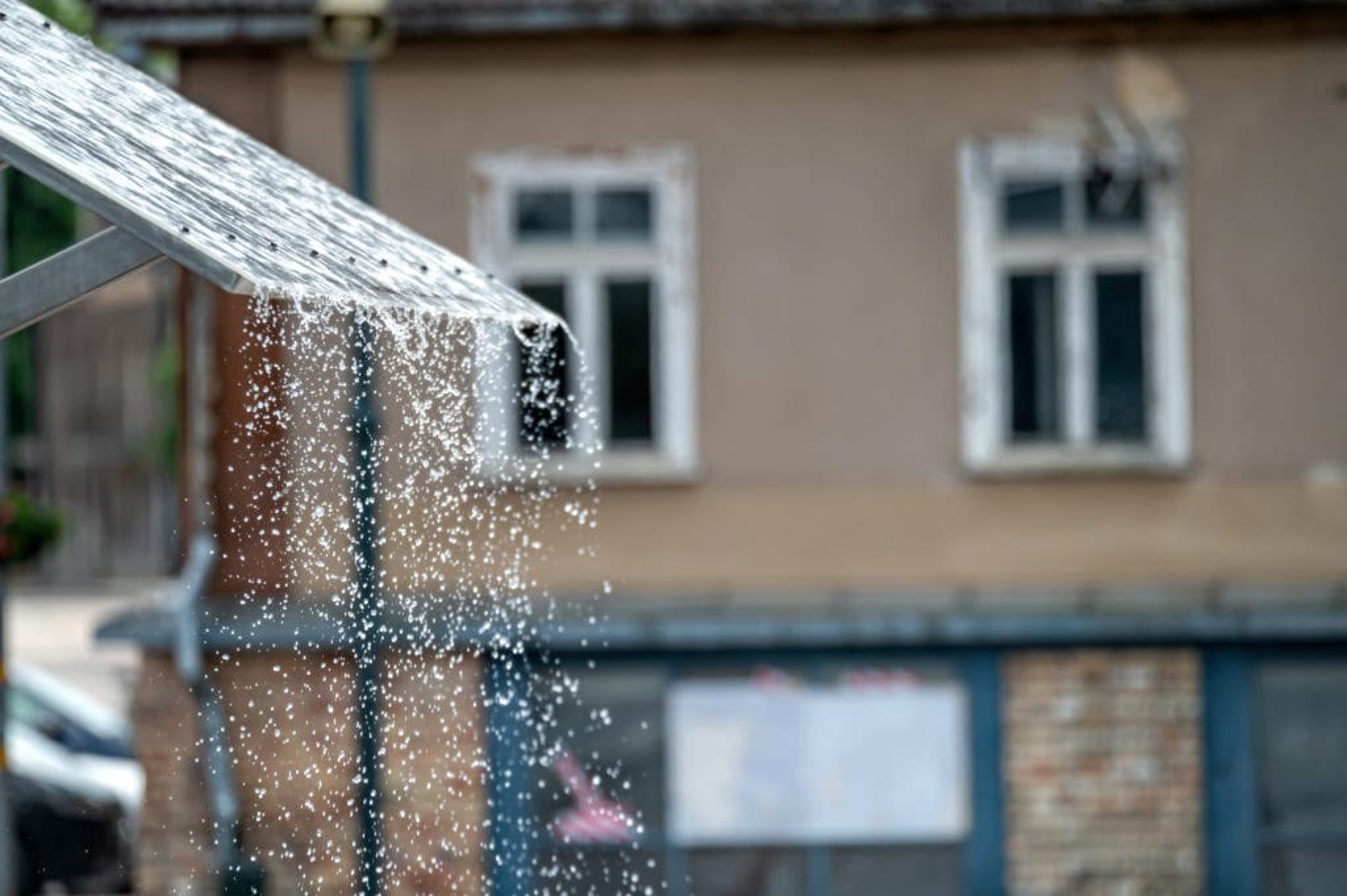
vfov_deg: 4.6
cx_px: 674
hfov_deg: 6.9
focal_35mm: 300
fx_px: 11216
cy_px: 448
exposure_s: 1/1000
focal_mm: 300
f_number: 4.5
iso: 200
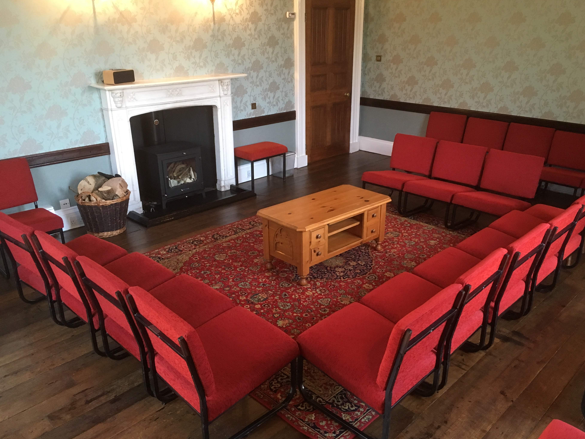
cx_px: 302
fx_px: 507
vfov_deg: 46.8
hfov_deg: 60.0
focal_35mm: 30
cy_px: 223
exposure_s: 1/33
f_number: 2.2
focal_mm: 4.15
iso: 200
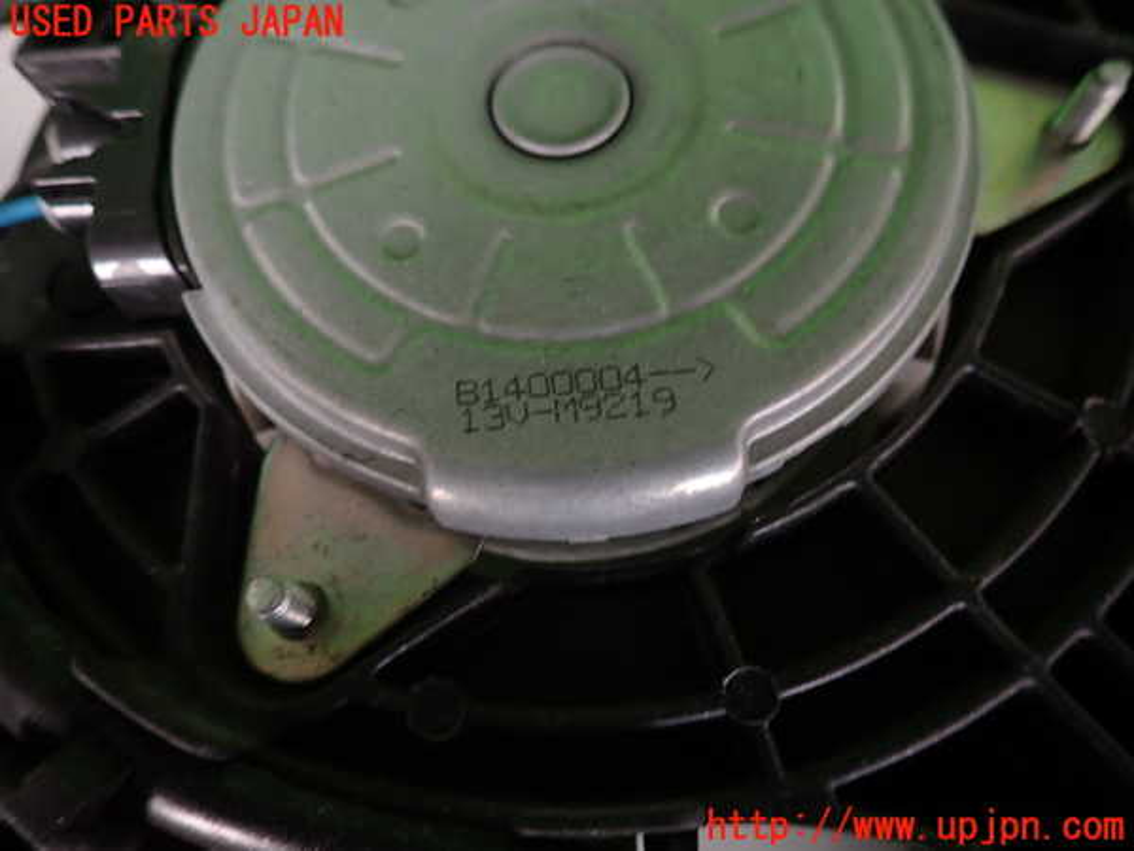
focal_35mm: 25
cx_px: 567
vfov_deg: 54.9
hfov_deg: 69.4
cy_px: 426
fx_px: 819
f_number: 2
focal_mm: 4.5
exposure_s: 1/60
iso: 160
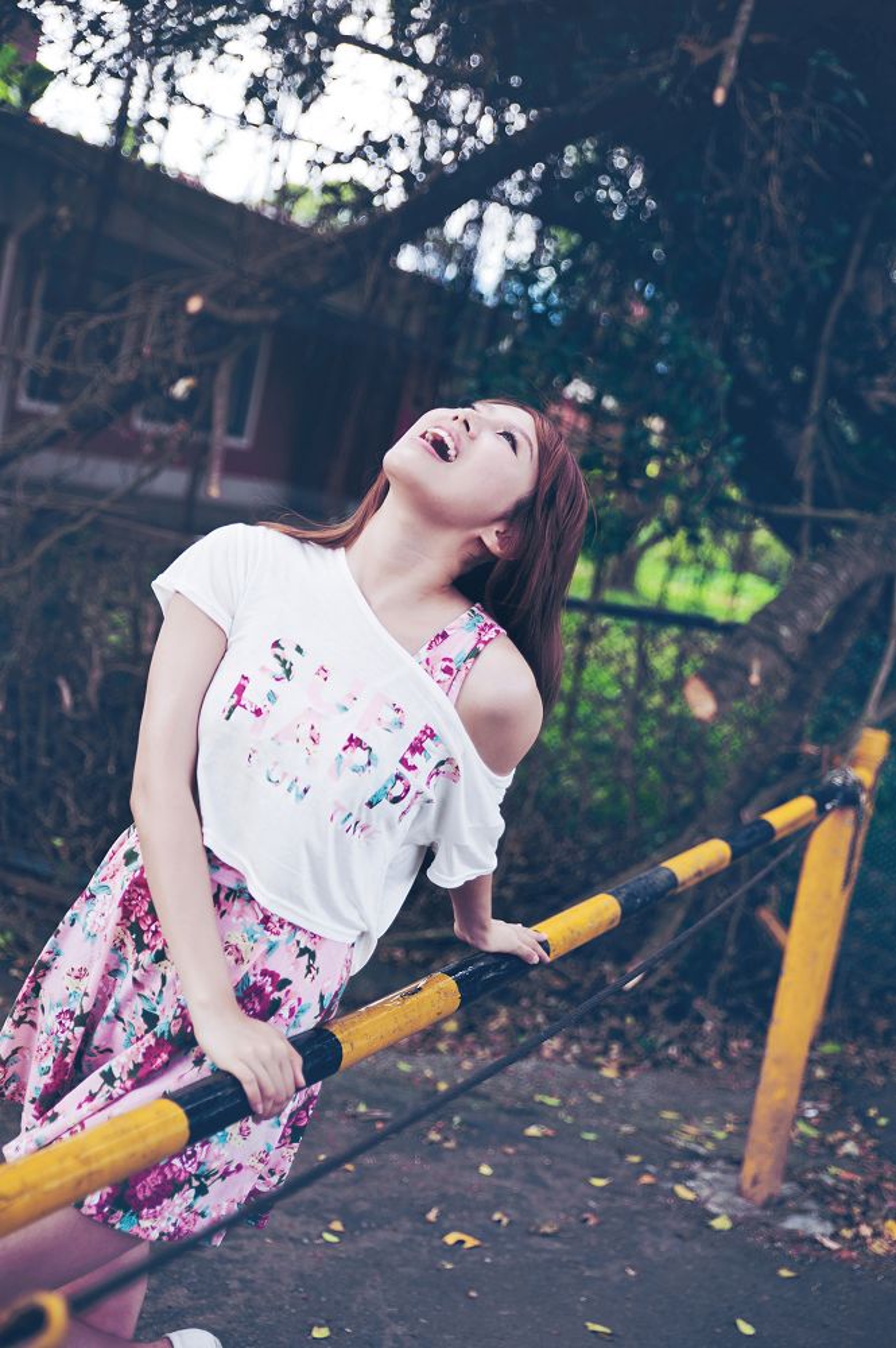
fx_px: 1795
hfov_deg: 28.0
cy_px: 674
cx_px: 448
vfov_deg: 41.1
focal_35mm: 48
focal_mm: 48
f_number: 2.8
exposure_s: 1/320
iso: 200
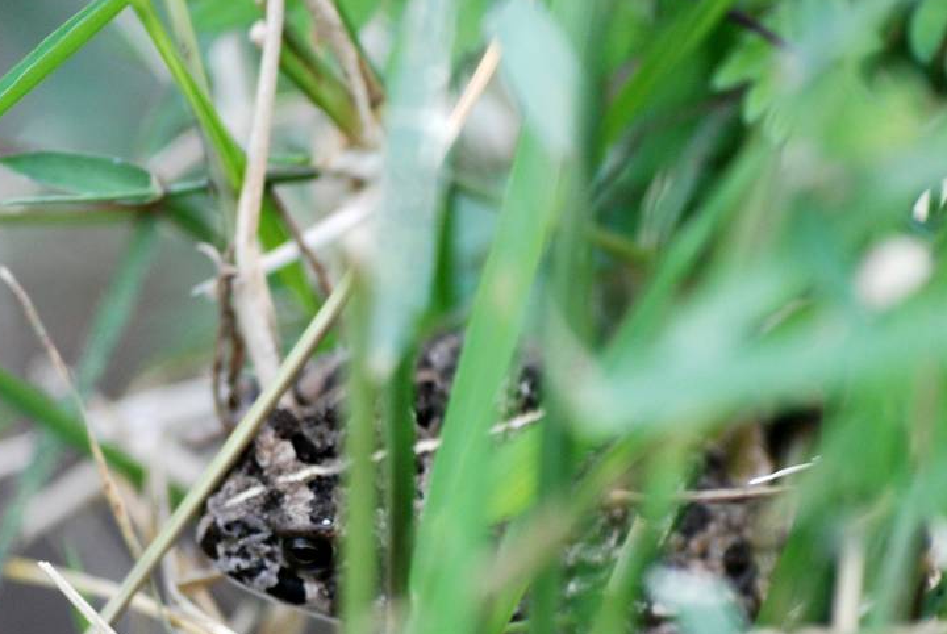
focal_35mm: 650
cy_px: 399
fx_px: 17122
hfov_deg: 3.2
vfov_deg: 2.1
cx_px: 339
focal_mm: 195
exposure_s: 1/320
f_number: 5
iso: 400
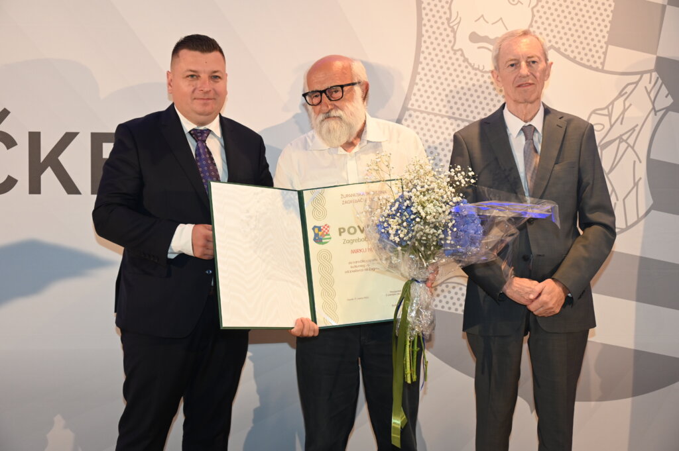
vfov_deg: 29.2
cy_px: 226
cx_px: 340
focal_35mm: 46
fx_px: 867
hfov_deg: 42.8
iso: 1250
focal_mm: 46
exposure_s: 1/60
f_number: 5.3
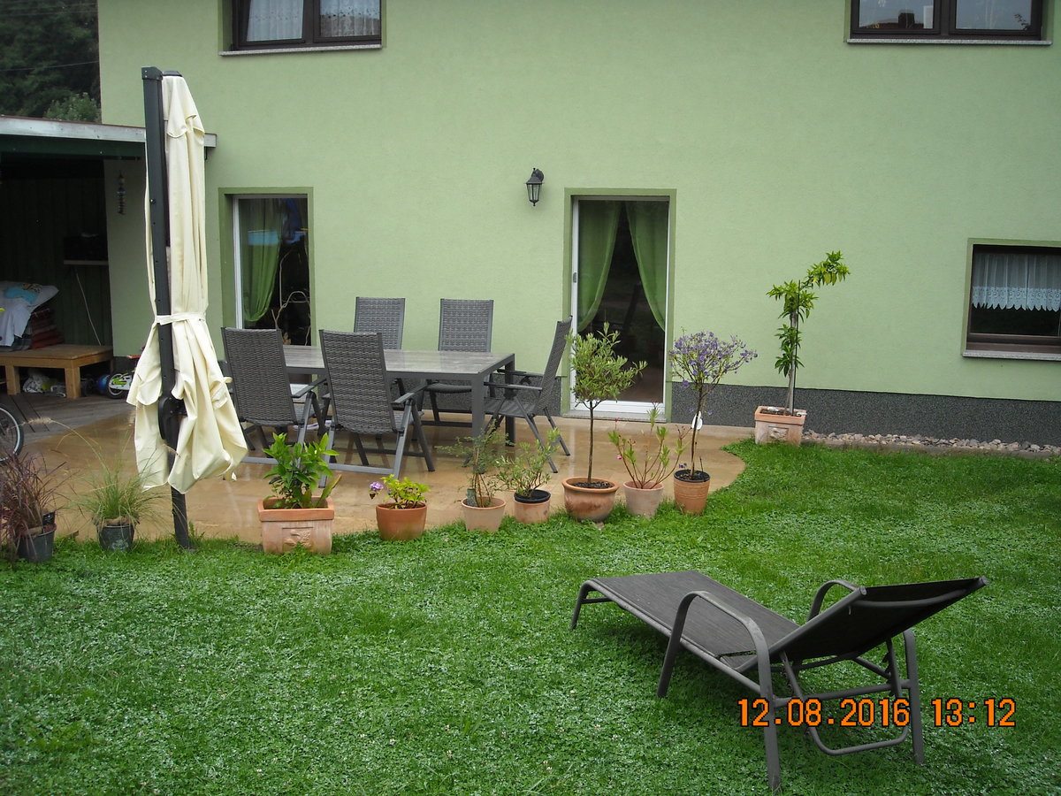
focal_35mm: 35
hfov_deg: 52.6
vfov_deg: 40.7
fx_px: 1073
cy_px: 398
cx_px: 530
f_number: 2.8
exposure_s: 1/201
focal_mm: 5.7
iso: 64
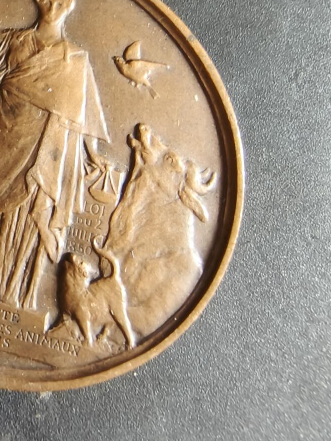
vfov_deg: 40.4
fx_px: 599
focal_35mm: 47
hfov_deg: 29.3
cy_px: 214
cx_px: 19
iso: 640
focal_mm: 2.32
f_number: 2
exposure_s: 1/50
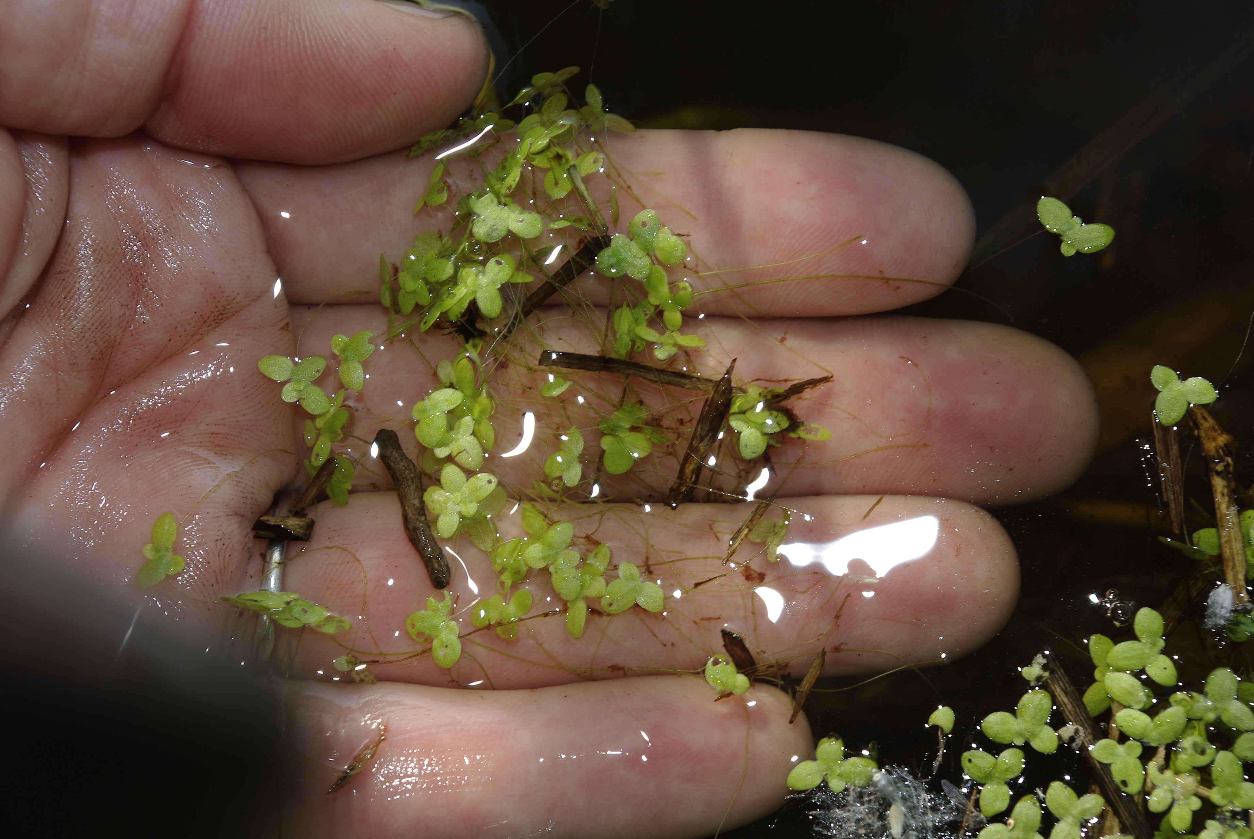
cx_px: 631
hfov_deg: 23.6
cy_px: 435
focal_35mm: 86
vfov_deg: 15.9
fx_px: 2999
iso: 100
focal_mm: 55
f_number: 11
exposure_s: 1/60
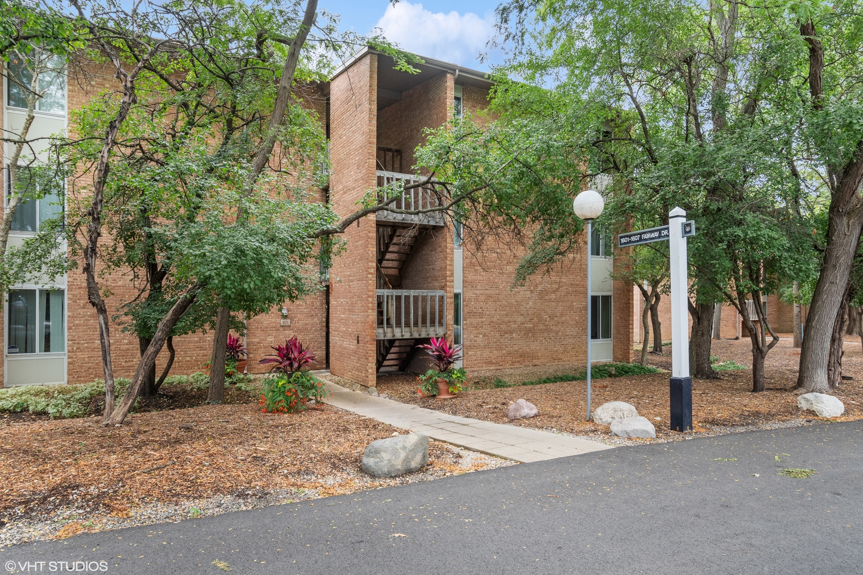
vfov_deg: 59.5
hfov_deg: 81.2
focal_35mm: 21
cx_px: 432
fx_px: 503
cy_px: 288
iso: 320
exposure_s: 1/20
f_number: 8
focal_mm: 14
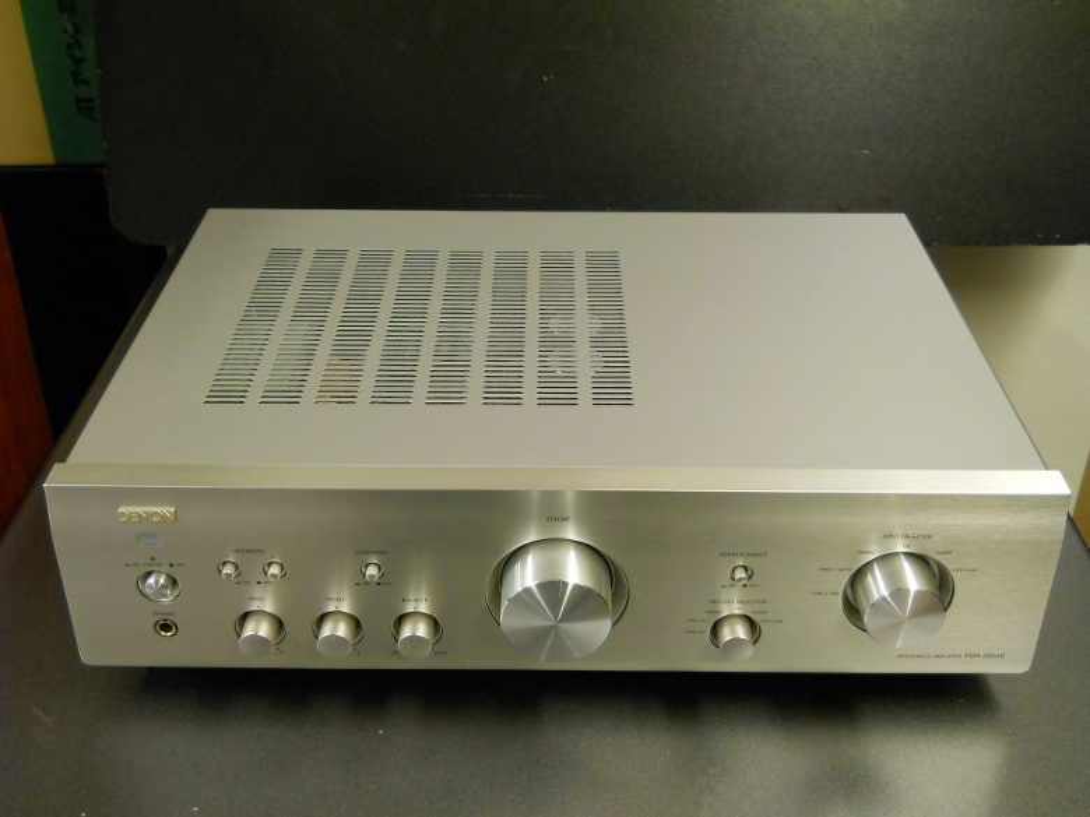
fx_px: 1291
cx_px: 545
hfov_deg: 45.8
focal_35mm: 41
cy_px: 408
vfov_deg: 35.1
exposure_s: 1/40
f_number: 3.1
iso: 400
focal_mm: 6.72
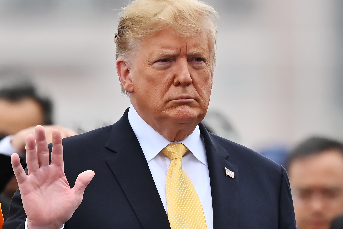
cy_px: 114
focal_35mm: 350
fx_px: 3334
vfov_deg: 3.9
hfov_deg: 5.9
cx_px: 172
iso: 400
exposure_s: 1/4000
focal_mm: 350
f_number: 4
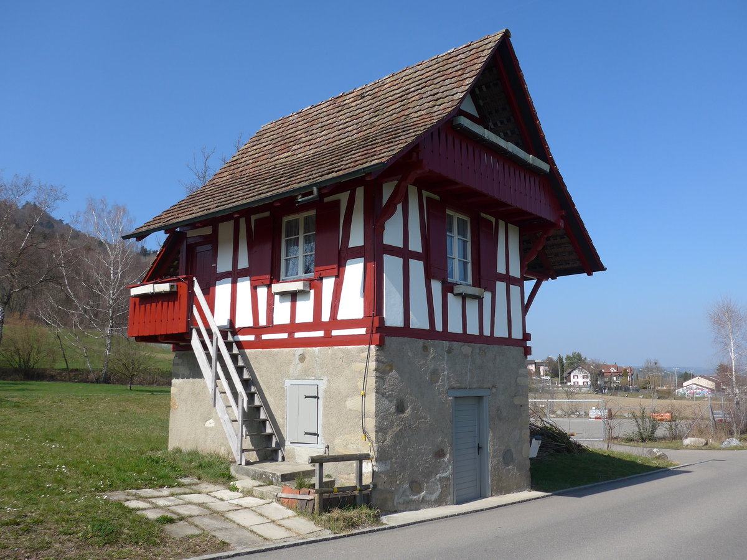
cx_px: 374
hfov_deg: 61.7
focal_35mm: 29
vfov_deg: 48.2
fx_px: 626
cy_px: 280
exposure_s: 1/1600
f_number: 2.8
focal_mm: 6
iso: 80
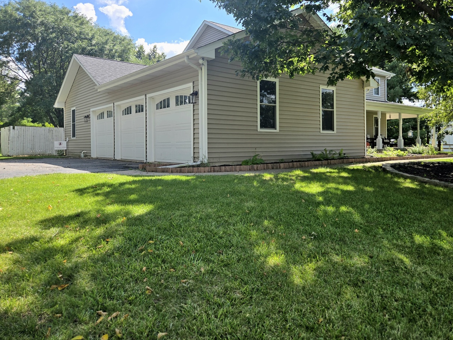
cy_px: 141
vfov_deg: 51.1
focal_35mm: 27
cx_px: 250
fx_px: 353
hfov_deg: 65.2
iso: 25
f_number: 1.8
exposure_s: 1/2000
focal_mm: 5.4
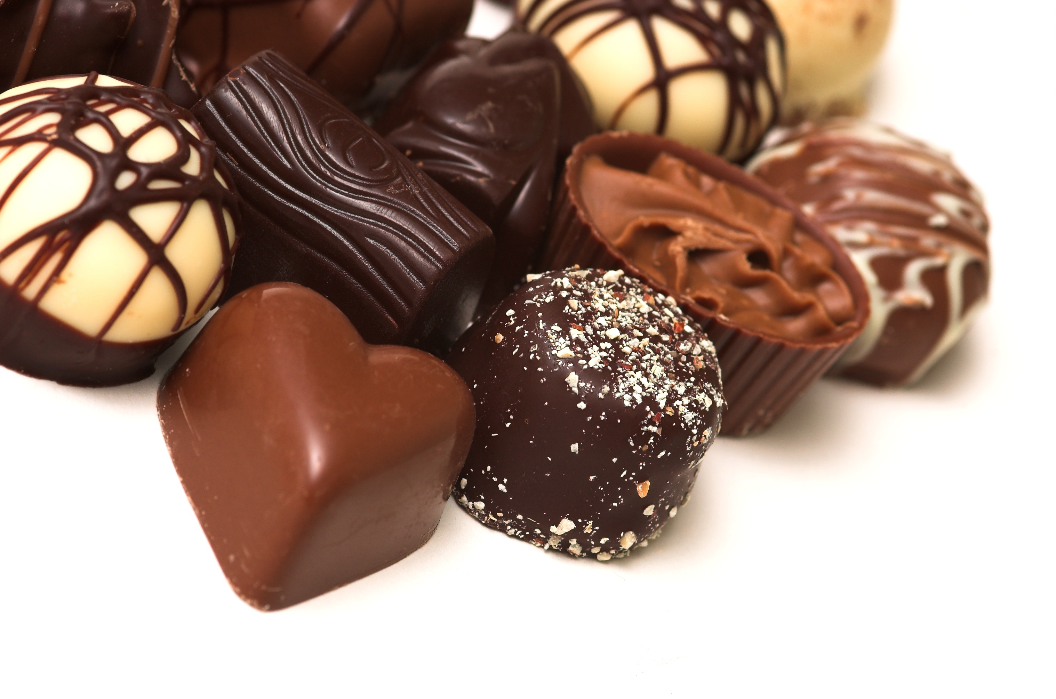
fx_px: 4610
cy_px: 350
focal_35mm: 158
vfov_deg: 8.7
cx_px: 528
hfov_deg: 13.1
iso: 200
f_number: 7.1
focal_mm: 105
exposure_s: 1/400
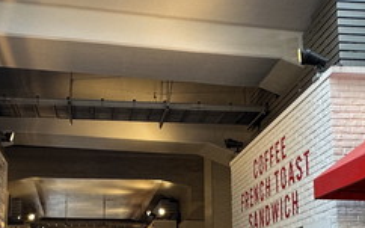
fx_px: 487
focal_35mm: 49
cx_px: 113
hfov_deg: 40.4
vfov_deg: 25.3
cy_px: 216
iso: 125
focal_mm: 2.22
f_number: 2.2
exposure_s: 1/100
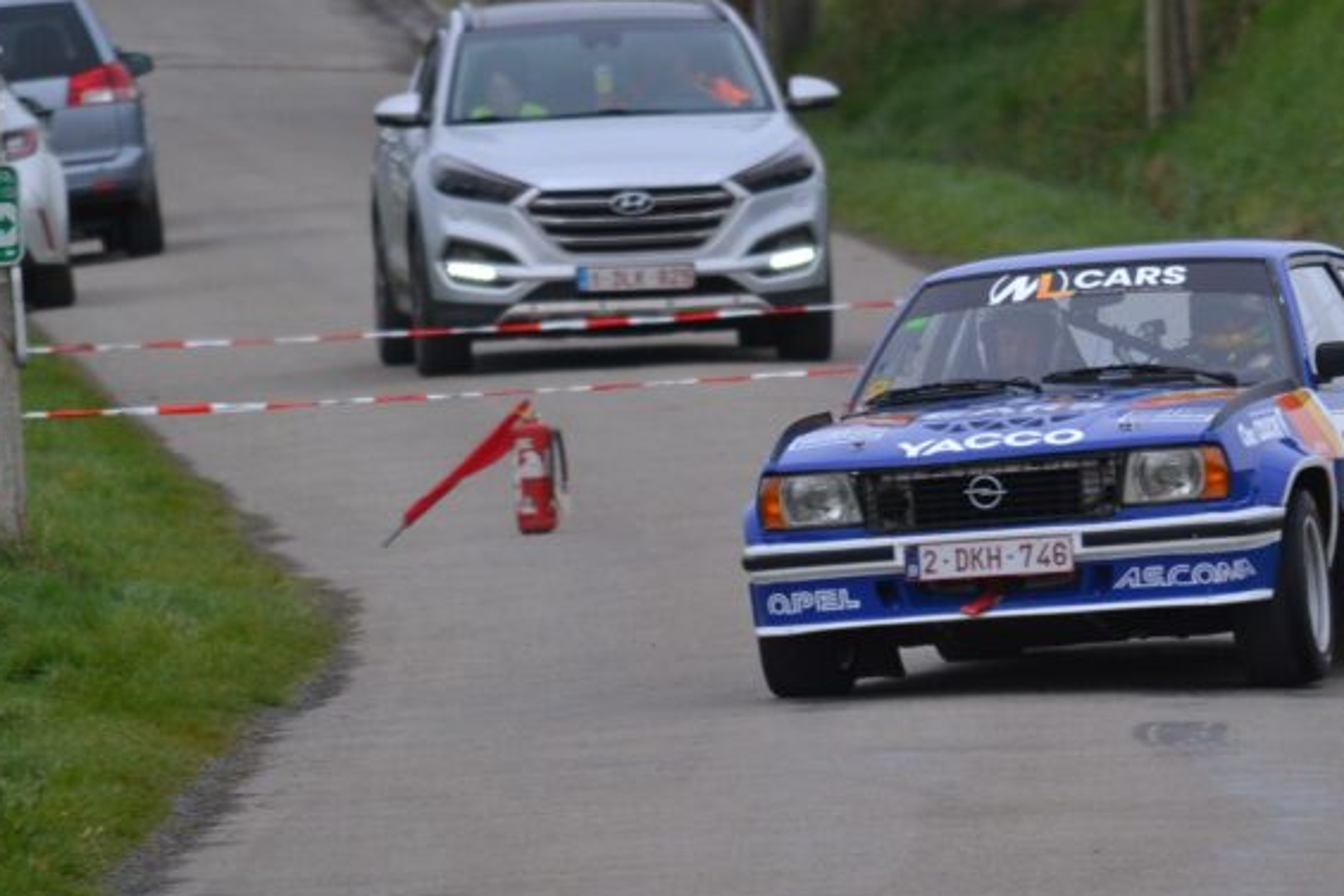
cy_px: 466
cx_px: 1075
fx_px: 35576
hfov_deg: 2.2
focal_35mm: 953
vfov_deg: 1.4
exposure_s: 1/500
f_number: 6
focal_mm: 350
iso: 450
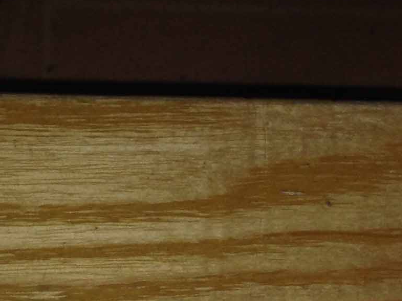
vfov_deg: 9.3
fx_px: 1730
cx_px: 50
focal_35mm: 149
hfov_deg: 13.2
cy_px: 600
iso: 50
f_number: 2.4
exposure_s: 1/65
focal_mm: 4.28
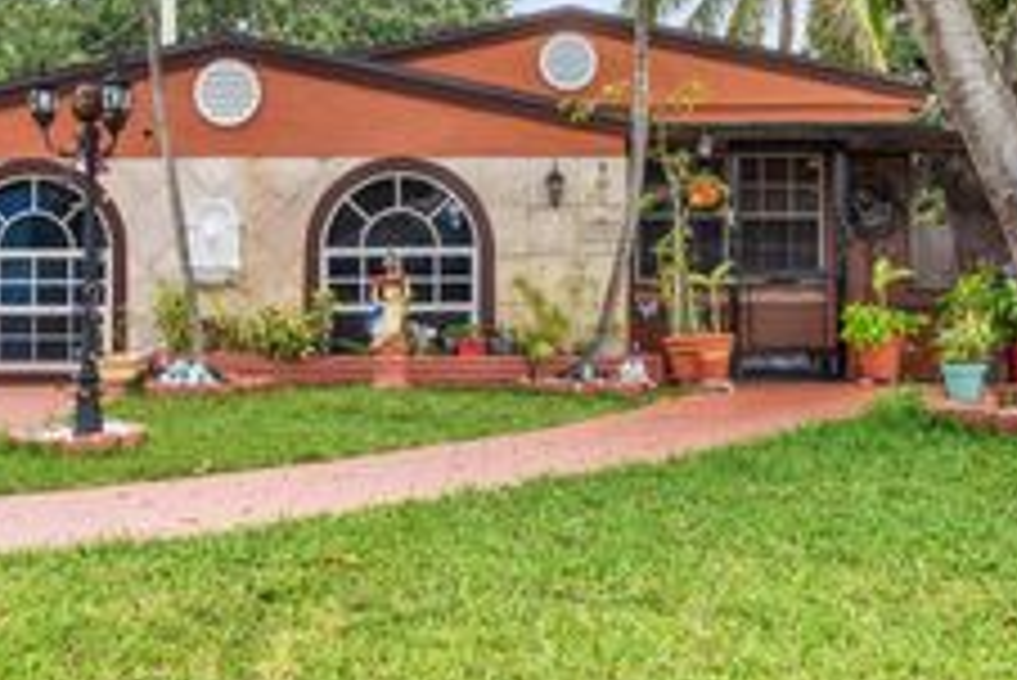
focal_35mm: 53
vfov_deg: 25.5
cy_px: 259
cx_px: 486
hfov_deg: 37.5
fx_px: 1498
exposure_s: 1/60
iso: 250
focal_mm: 24
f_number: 14
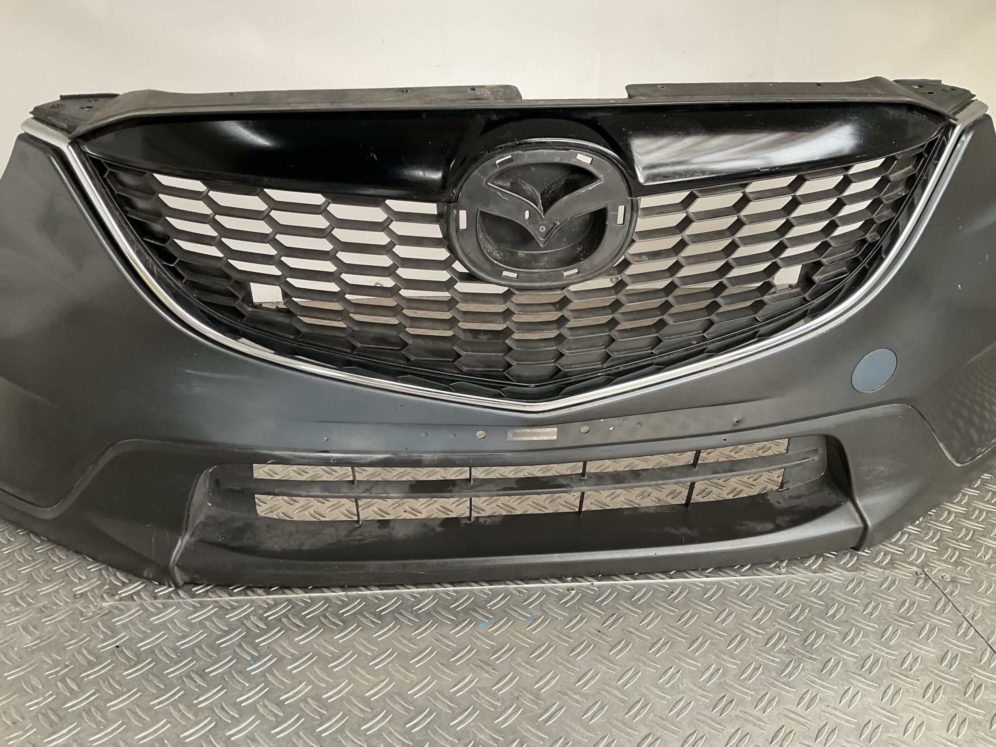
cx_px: 498
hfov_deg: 61.7
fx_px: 834
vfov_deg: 48.2
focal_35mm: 29
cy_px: 374
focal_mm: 3
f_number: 1.8
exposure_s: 1/50
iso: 80
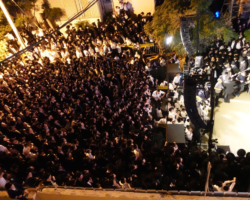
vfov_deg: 51.5
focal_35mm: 28
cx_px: 136
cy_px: 101
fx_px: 207
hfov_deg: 62.1
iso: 6400
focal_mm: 9.4
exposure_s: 1/50
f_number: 1.8
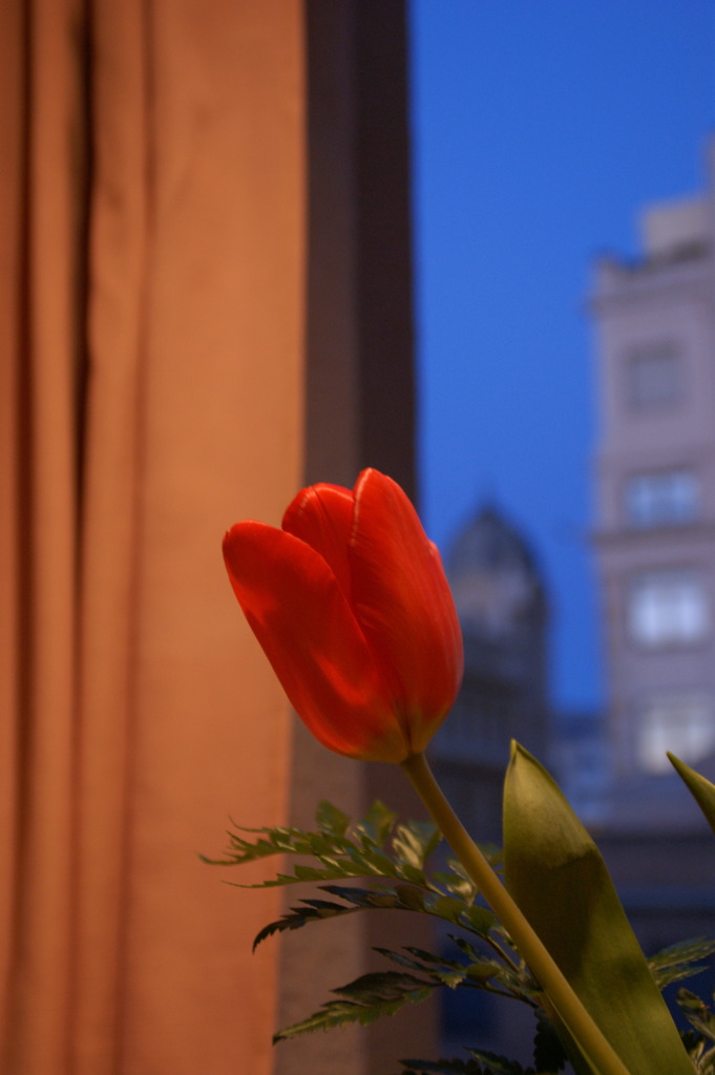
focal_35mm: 52
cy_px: 538
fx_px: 1567
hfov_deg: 25.7
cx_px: 358
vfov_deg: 37.9
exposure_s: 1/13
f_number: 4
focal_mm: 35
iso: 400
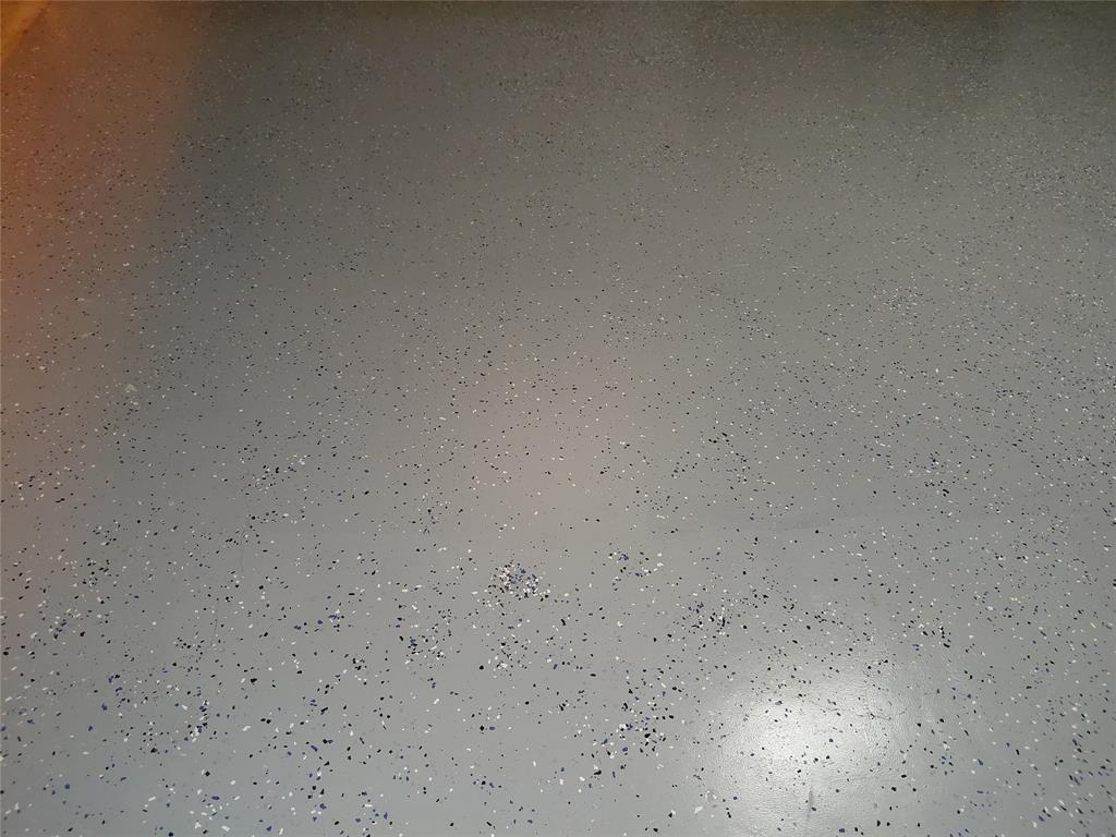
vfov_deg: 54.9
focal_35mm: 25
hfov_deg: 69.4
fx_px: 806
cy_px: 418
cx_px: 558
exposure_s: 1/40
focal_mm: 4.69
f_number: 1.8
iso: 320
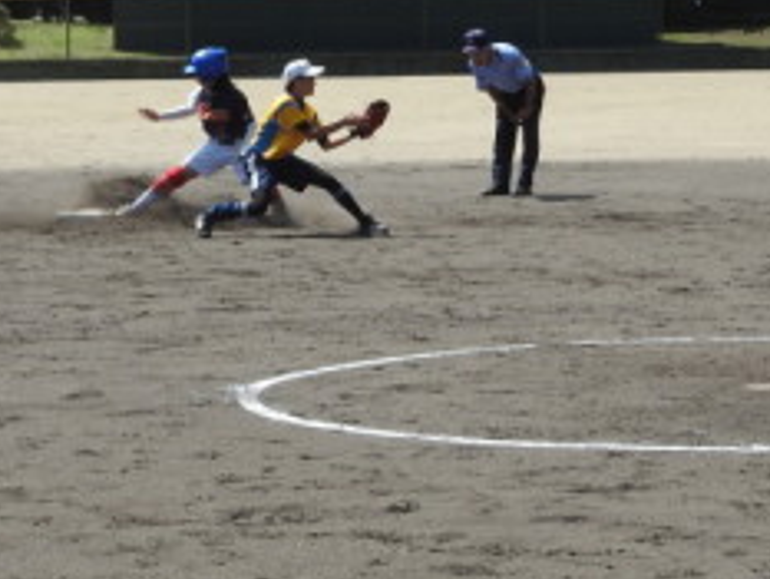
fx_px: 4585
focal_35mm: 206
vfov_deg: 7.2
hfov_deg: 9.6
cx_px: 304
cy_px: 122
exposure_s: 1/800
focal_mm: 14.3
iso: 100
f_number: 4.5
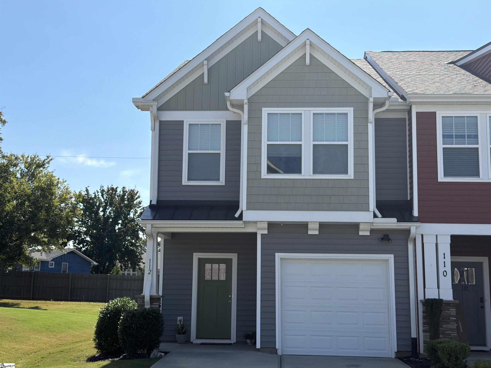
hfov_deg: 39.7
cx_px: 246
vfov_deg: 30.3
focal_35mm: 48
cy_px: 184
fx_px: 681
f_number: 1.78
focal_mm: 6.76
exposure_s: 1/5208
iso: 64
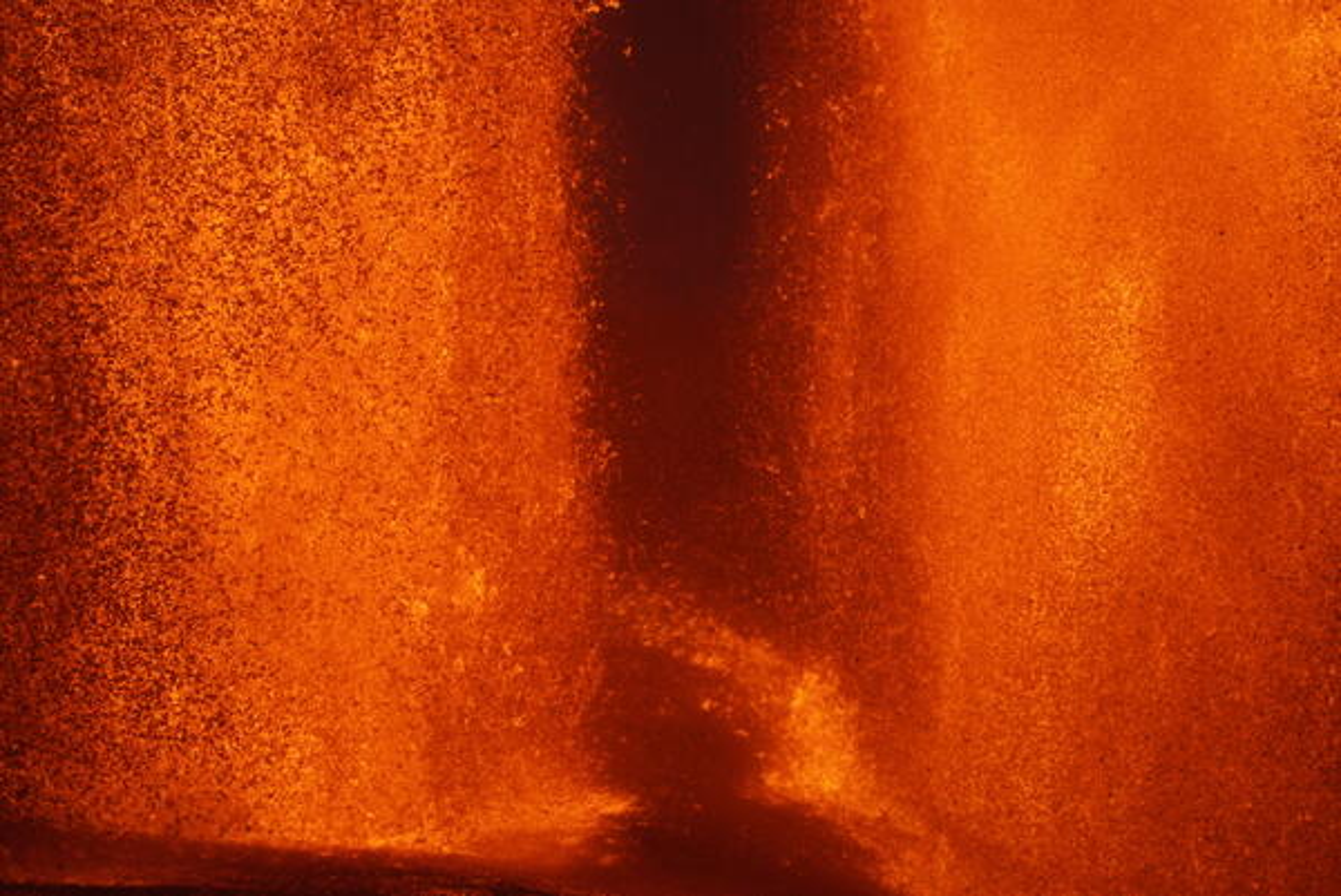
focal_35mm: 200
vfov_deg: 6.9
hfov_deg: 10.3
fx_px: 7455
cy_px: 448
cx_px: 670
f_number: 5.6
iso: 1250
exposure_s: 1/800
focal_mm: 200
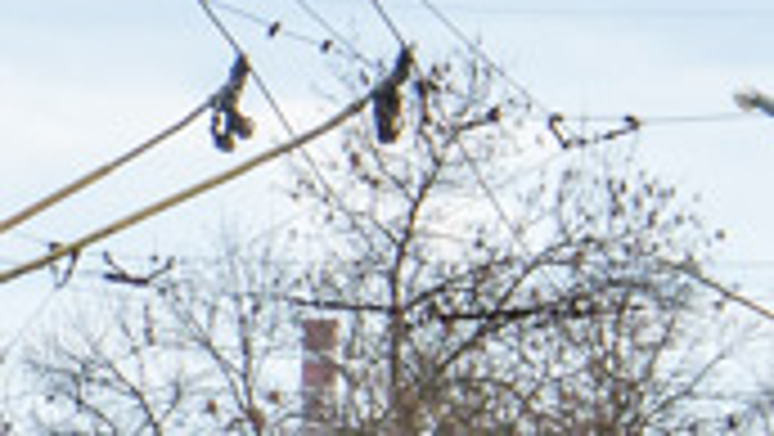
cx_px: -1152
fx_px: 11685
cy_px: 144
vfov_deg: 2.1
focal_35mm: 569
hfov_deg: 3.7
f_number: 7.1
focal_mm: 52
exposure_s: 1/640
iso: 400
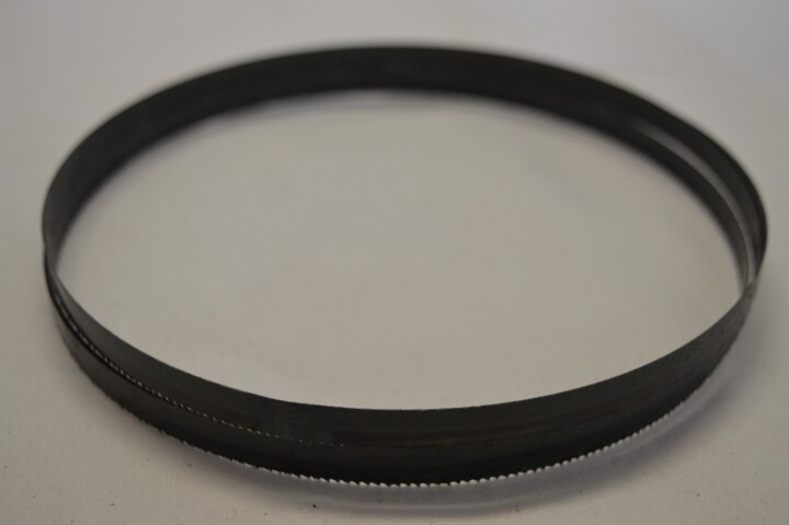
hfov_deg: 42.4
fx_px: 1018
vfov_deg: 28.9
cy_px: 262
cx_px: 394
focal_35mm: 46
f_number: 5
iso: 400
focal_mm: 31
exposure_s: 1/100
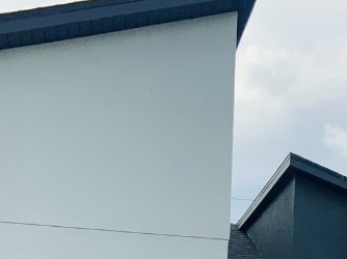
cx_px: 357
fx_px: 892
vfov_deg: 16.0
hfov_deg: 21.2
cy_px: 296
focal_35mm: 89
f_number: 1.8
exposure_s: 1/2058
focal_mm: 3
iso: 16
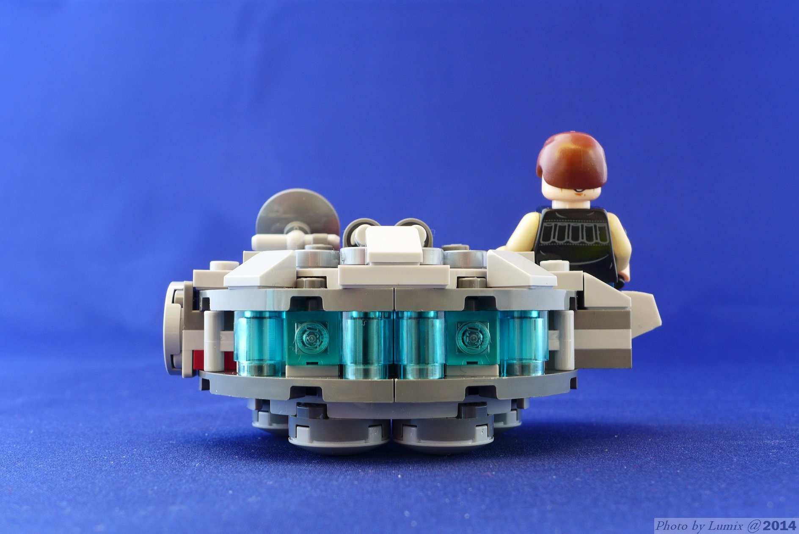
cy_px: 267
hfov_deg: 39.6
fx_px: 1110
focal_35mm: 50
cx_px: 400
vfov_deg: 27.0
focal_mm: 9.8
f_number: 4.5
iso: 80
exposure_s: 1/2
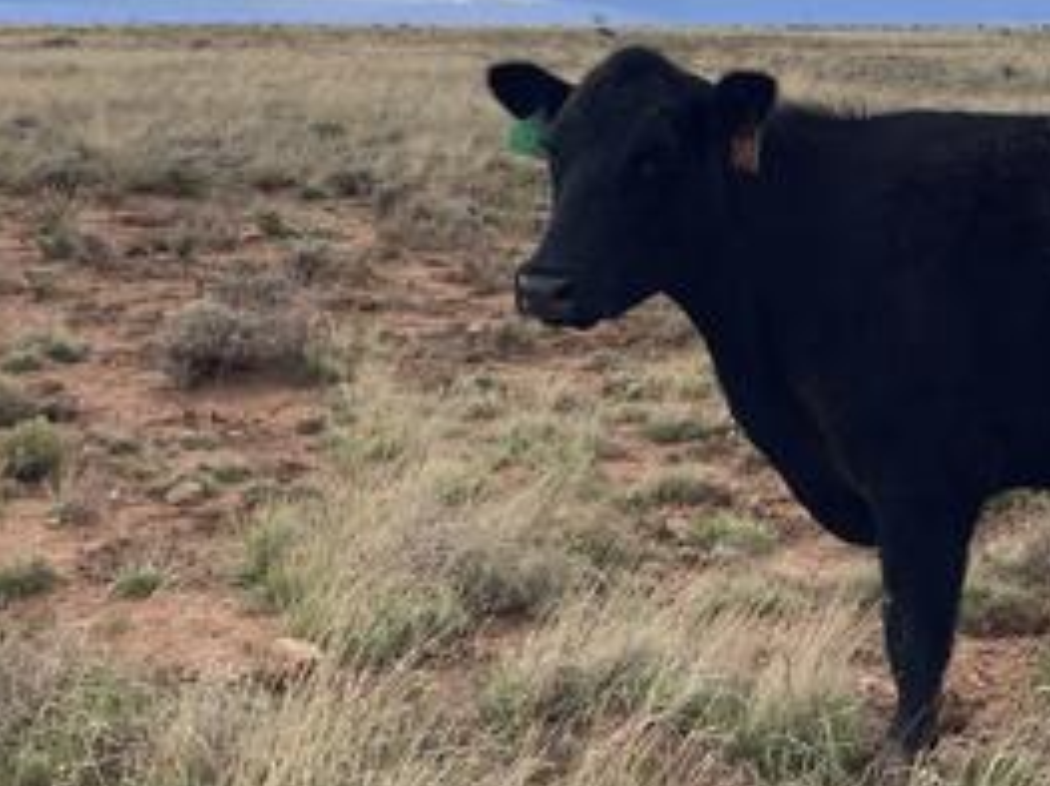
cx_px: 930
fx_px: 1940
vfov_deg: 22.8
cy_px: 251
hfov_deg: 29.1
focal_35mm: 64
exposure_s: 1/1845
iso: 20
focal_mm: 3.99
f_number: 1.8
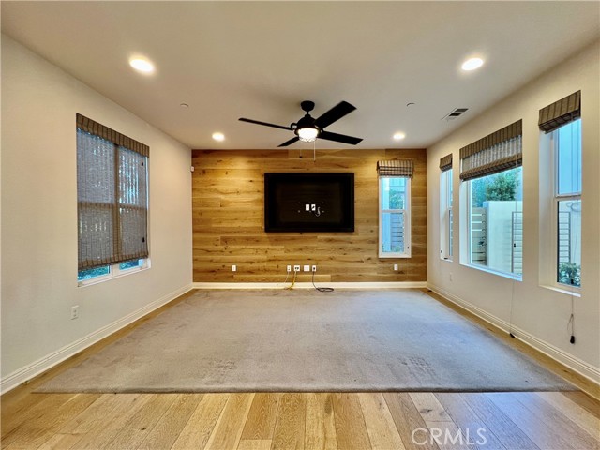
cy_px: 225
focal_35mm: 13
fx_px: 225
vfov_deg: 89.9
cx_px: 300
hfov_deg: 106.2
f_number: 1.8
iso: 125
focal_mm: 1.57
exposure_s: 1/60
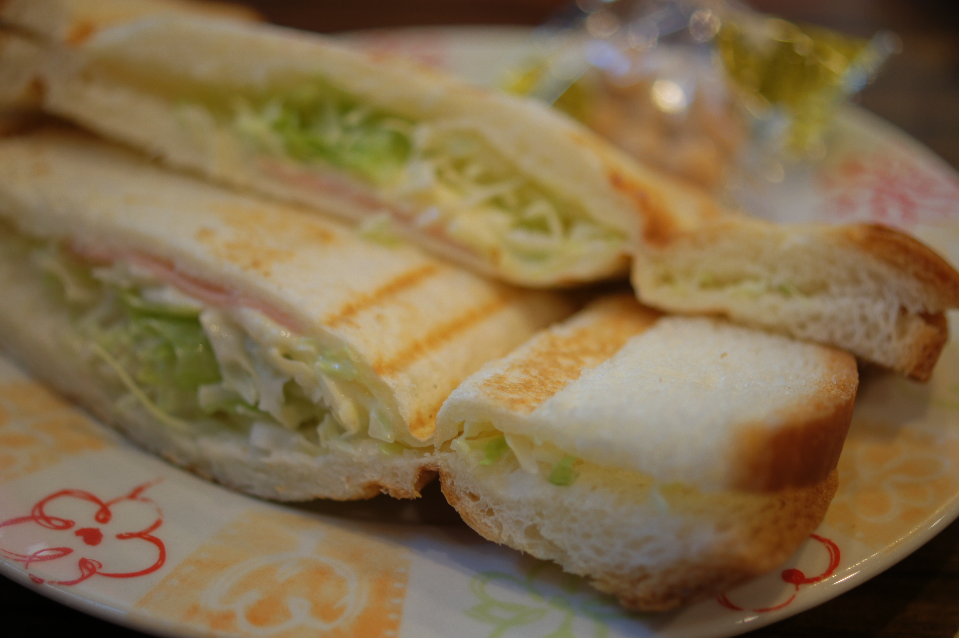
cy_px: 343
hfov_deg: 40.3
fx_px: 1305
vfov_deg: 27.5
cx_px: 506
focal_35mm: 49
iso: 320
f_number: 2.8
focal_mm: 30
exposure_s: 1/50
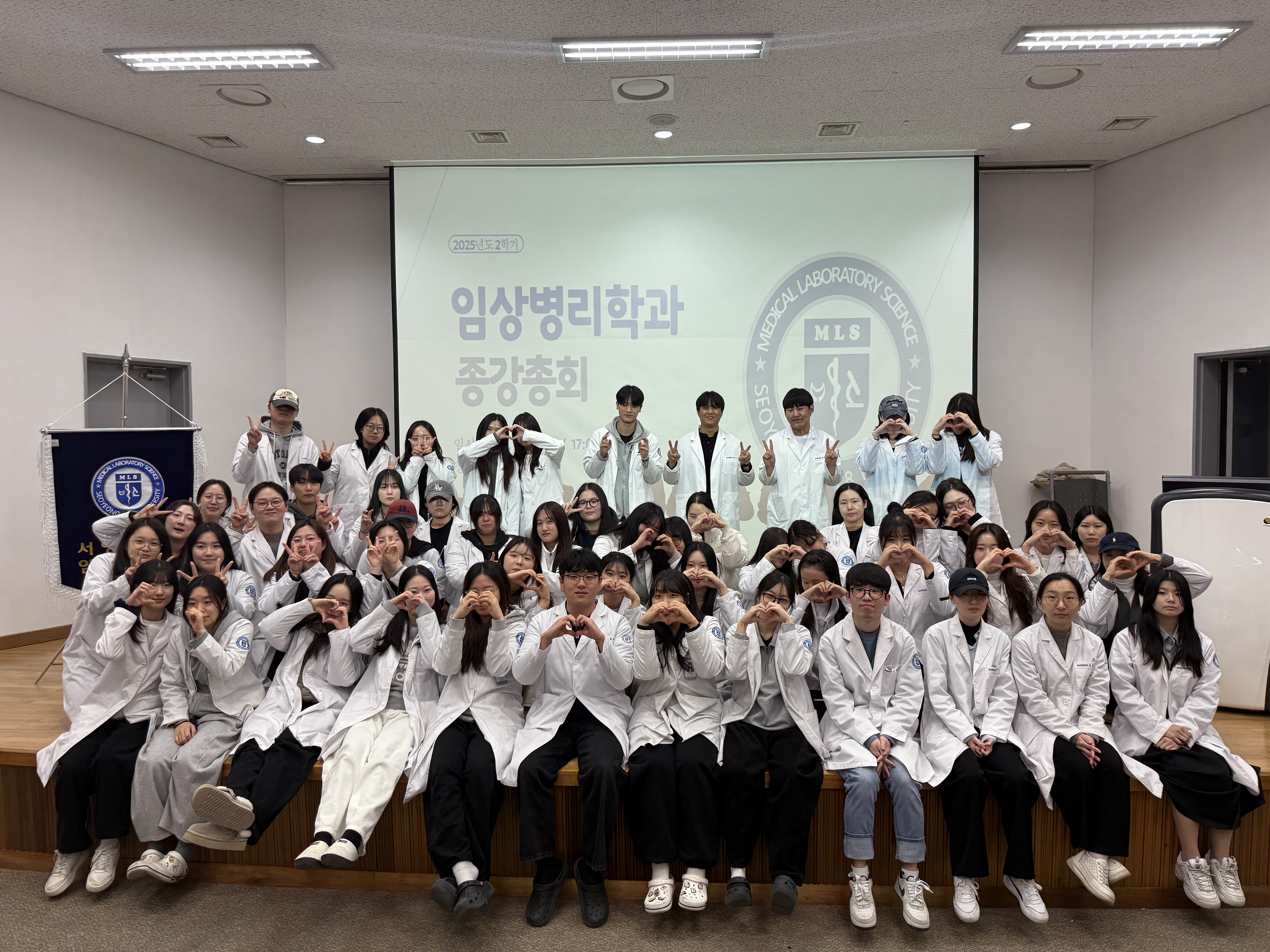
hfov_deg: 71.6
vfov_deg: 56.8
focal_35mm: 24
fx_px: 881
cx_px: 635
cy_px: 476
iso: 160
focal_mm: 6.76
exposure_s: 1/120
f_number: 1.78
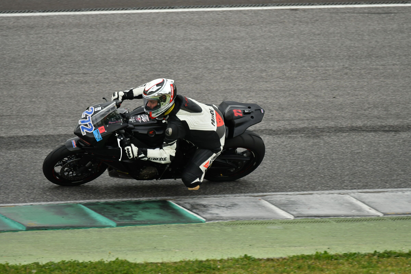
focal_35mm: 600
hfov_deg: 3.4
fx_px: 6849
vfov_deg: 2.3
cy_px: 137
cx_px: 206
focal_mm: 400
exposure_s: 1/2000
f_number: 6.3
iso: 800
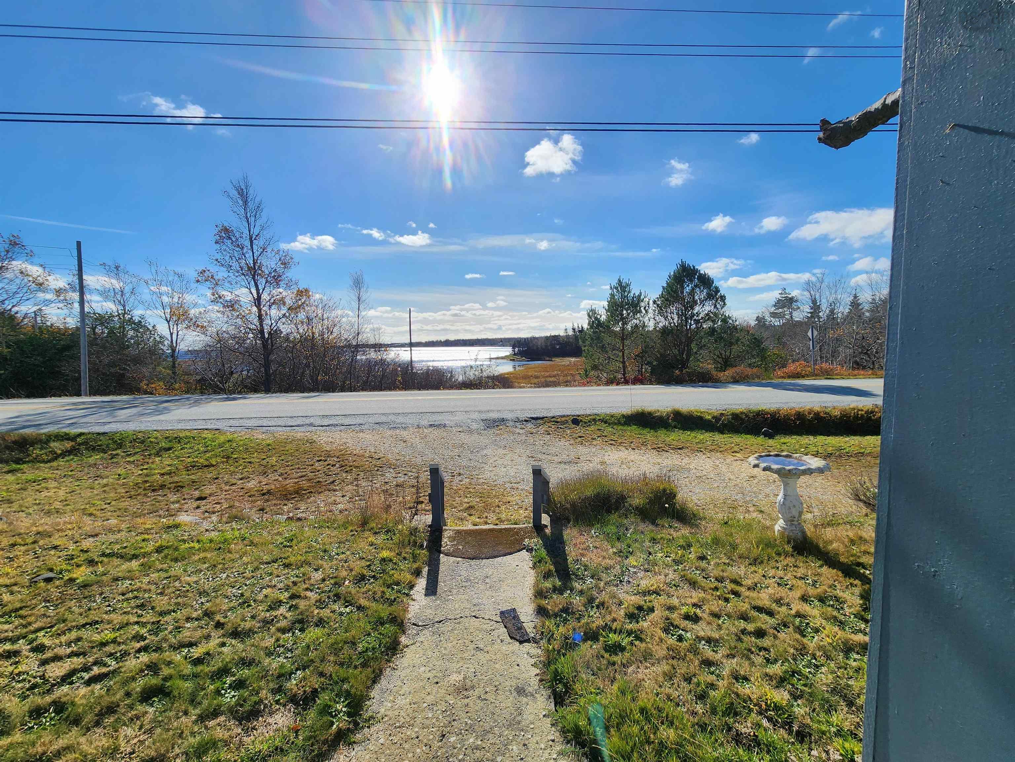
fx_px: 381
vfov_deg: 89.9
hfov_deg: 106.2
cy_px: 381
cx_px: 508
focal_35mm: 13
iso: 50
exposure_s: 1/4385
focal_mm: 2.2
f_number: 2.2
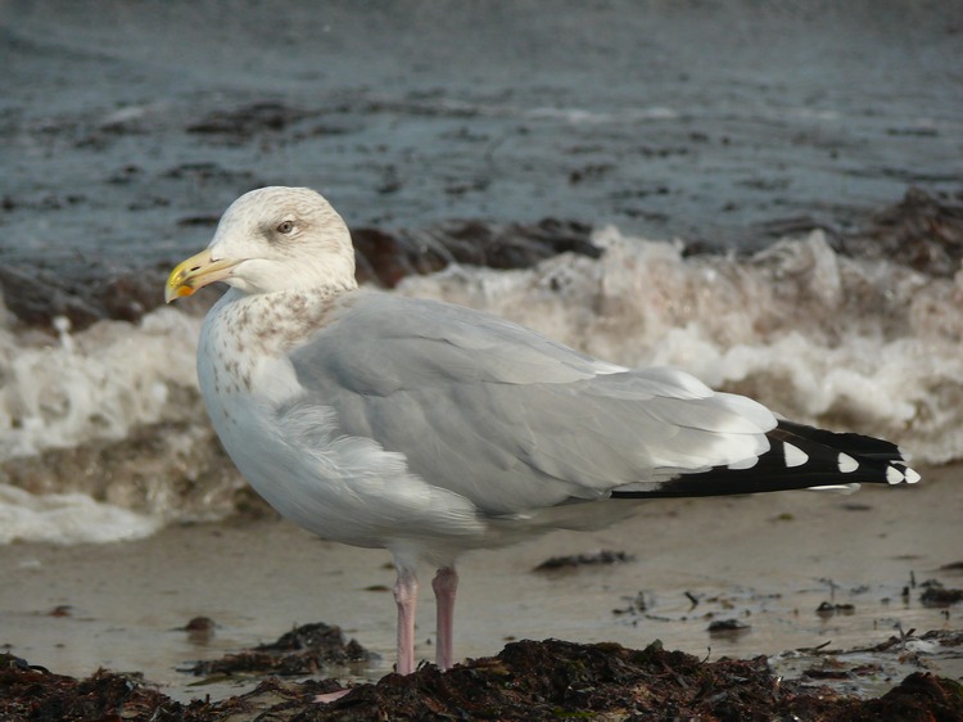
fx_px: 9817
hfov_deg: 5.6
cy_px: 361
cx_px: 482
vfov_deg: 4.2
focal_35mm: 353
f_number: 5
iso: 100
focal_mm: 74.6
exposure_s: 1/200
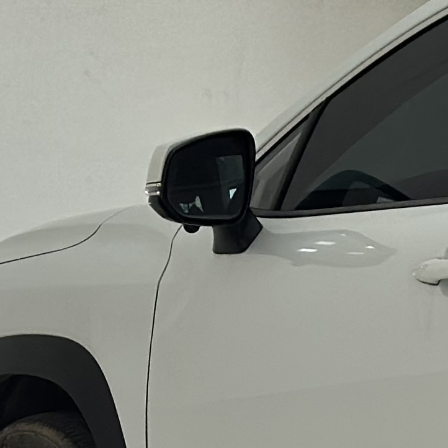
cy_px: 243
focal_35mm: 237
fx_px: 3470
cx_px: 987
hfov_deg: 7.0
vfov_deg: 7.4
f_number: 1.78
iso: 80
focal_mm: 6.86
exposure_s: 1/211
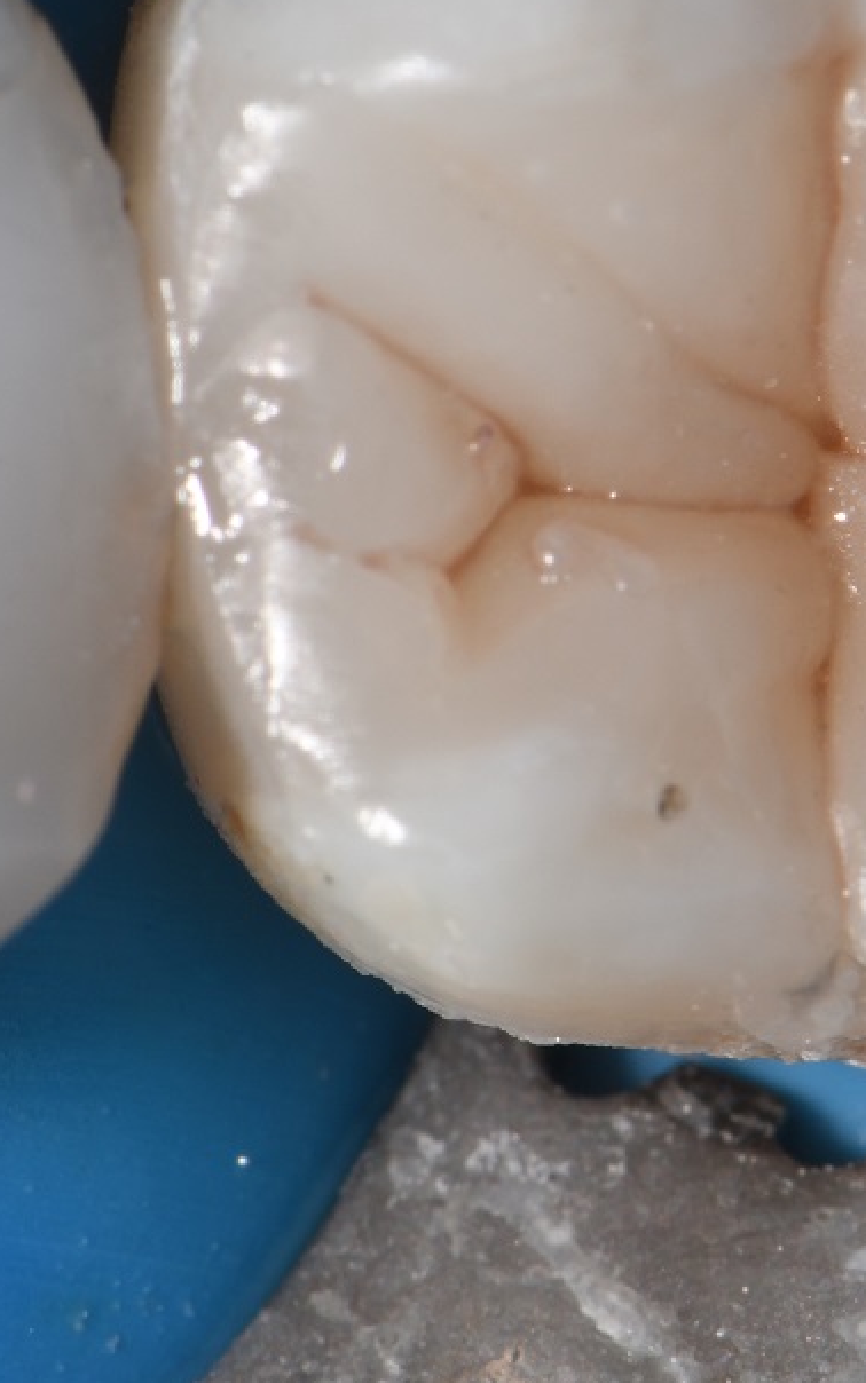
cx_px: 765
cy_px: 449
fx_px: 13506
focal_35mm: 358
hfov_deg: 3.7
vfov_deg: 5.9
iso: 200
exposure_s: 1/160
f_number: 32
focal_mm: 105
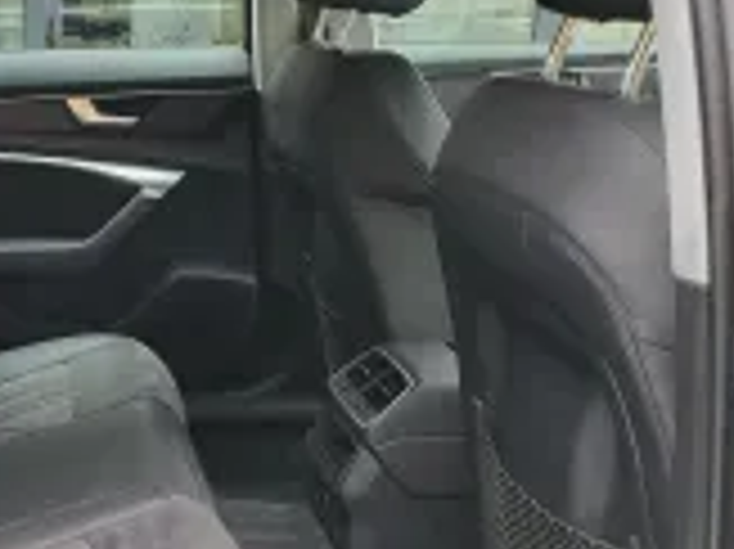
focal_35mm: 53
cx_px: -45
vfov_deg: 26.4
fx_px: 1123
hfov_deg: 32.5
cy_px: 513
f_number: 1.8
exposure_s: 1/100
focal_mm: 5
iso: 320
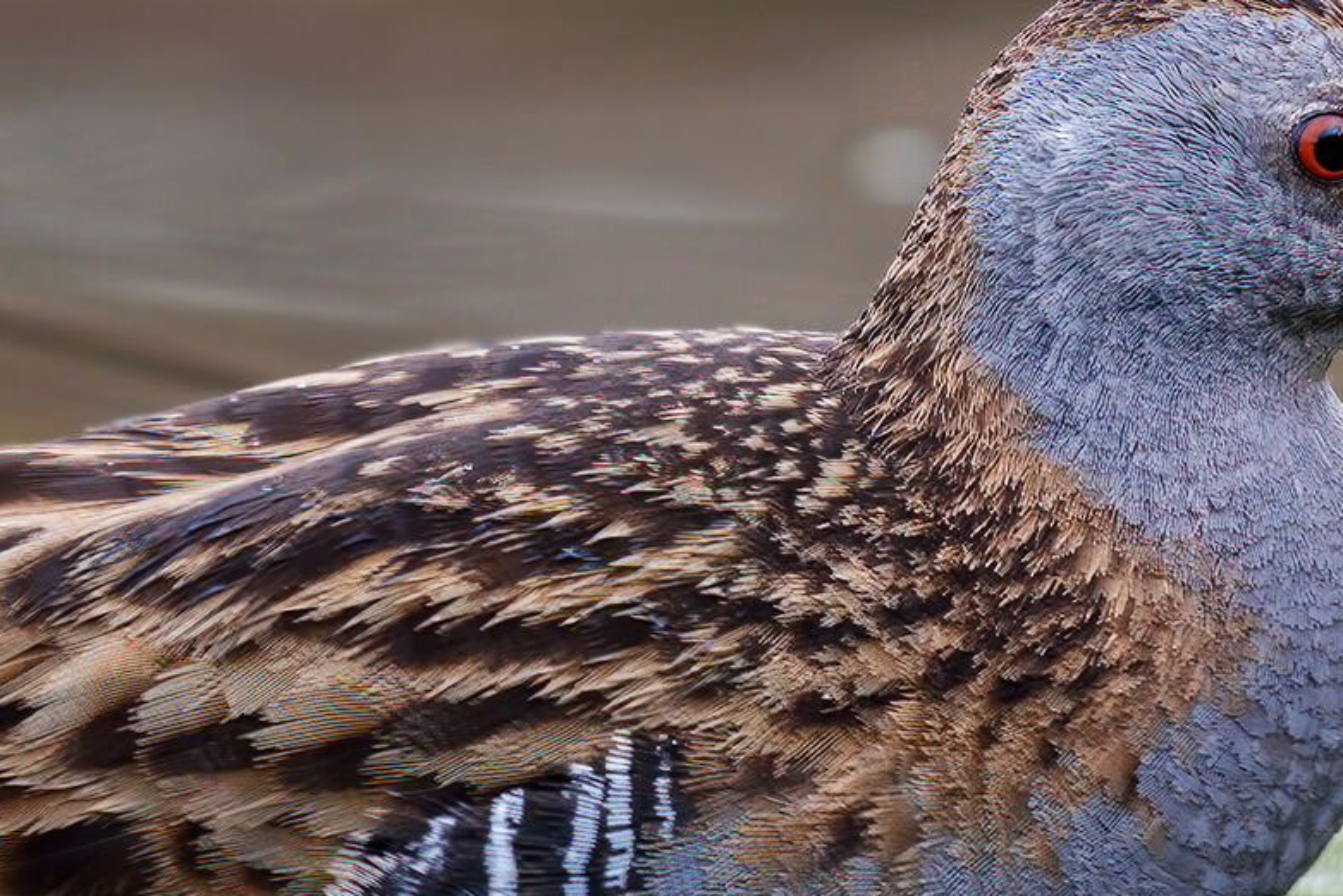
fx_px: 45854
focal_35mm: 1229
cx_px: 1071
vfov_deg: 1.1
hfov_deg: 1.7
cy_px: 361
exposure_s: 1/250
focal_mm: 400
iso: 1600
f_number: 5.6
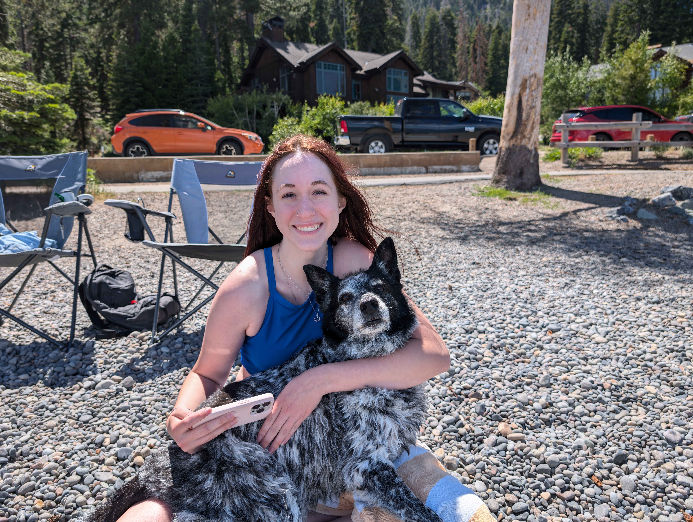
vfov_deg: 56.9
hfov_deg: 71.5
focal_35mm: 24
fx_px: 481
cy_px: 261
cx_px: 346
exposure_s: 1/723
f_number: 1.68
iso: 18
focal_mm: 6.9
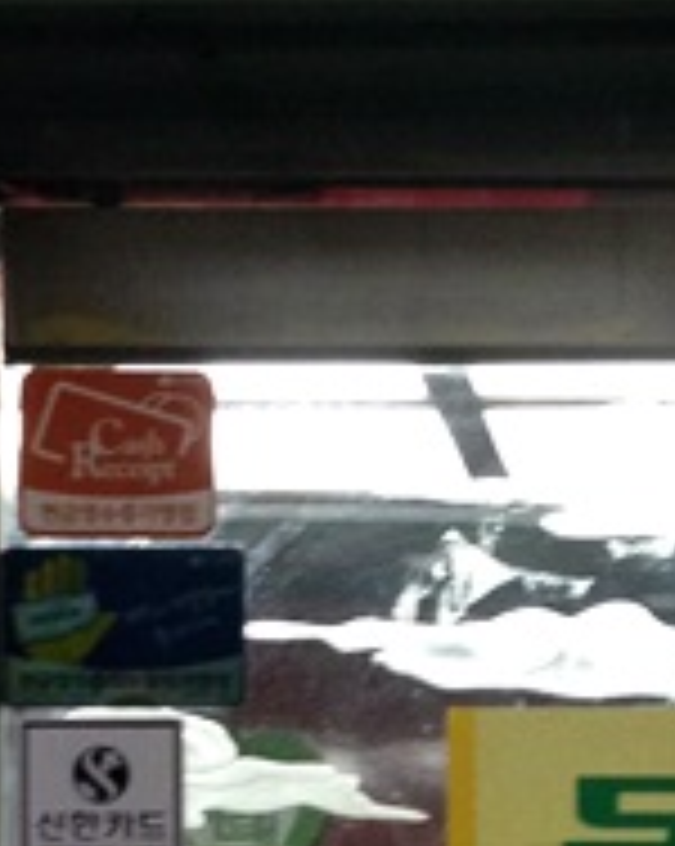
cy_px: 990
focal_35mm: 137
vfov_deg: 13.7
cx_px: 540
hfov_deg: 11.2
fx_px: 3427
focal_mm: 4.12
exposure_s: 1/20
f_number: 2.4
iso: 200
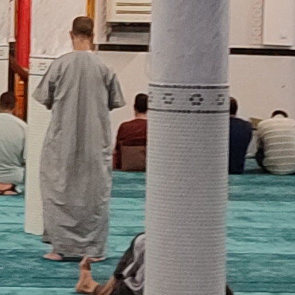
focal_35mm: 66
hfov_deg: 21.9
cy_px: -15
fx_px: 636
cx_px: -141
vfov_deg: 24.6
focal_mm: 6.04
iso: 195
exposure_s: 1/33
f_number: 1.9
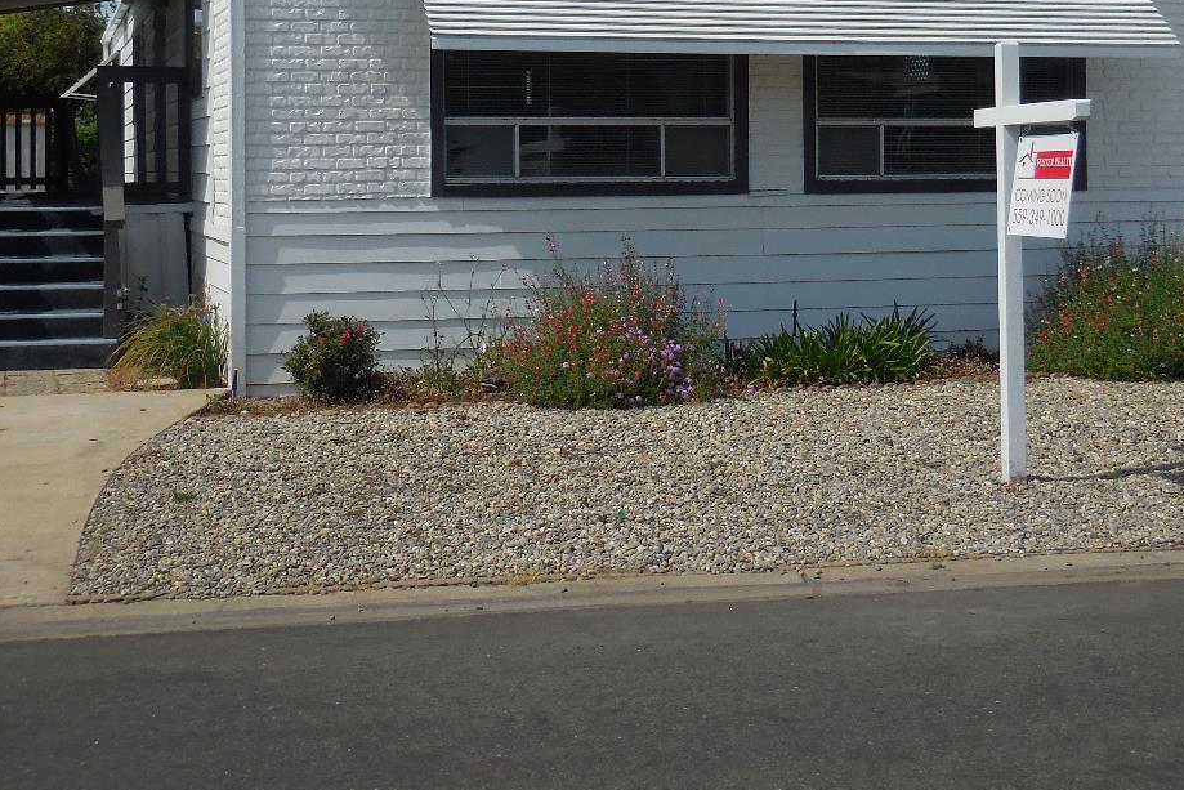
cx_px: 674
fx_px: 1842
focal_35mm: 56
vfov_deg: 23.8
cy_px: 142
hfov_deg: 35.6
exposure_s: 1/500
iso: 125
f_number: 7.4
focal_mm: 5.9
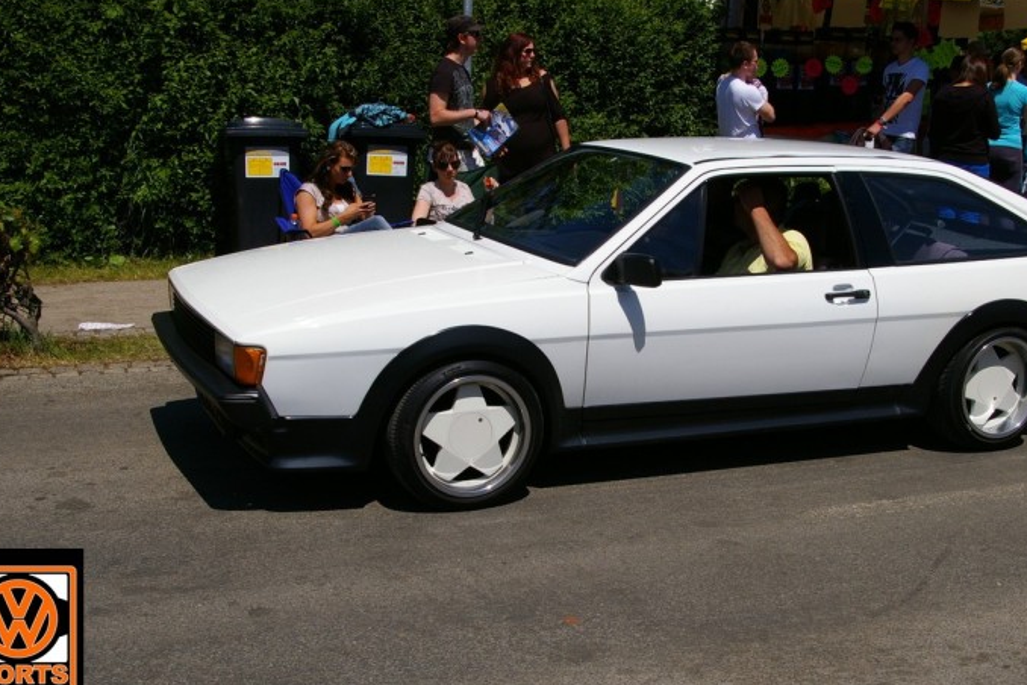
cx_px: 559
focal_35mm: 46
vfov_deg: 29.2
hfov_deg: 42.7
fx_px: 1312
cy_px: 339
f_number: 13
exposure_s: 1/250
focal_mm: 26
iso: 200
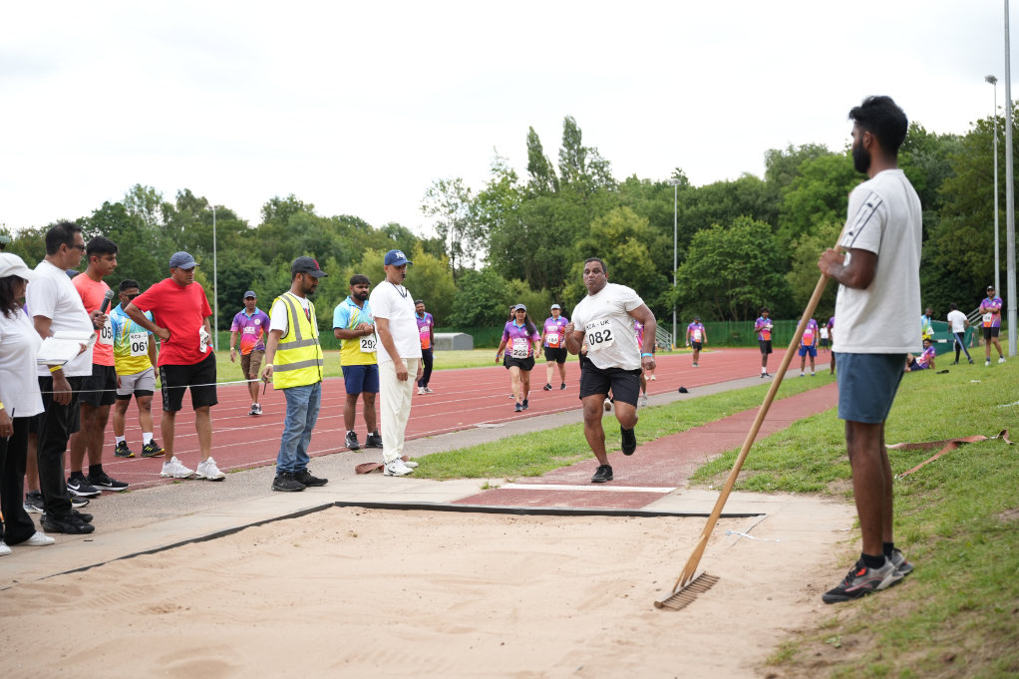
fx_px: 1341
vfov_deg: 28.4
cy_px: 340
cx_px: 510
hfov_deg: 41.6
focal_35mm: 47
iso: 250
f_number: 2.8
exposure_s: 1/1250
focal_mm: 47.4
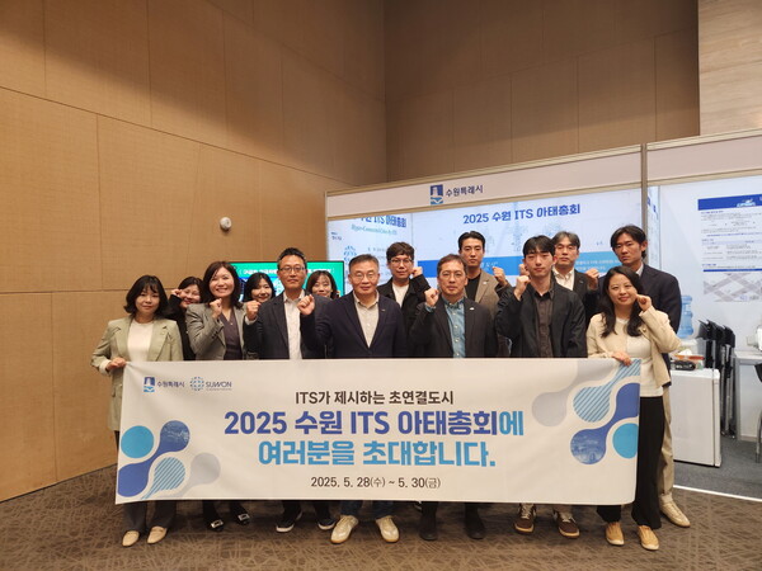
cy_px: 286
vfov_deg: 58.9
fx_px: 506
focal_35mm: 23
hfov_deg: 73.9
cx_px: 381
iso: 200
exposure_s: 1/120
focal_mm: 5.4
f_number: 1.8
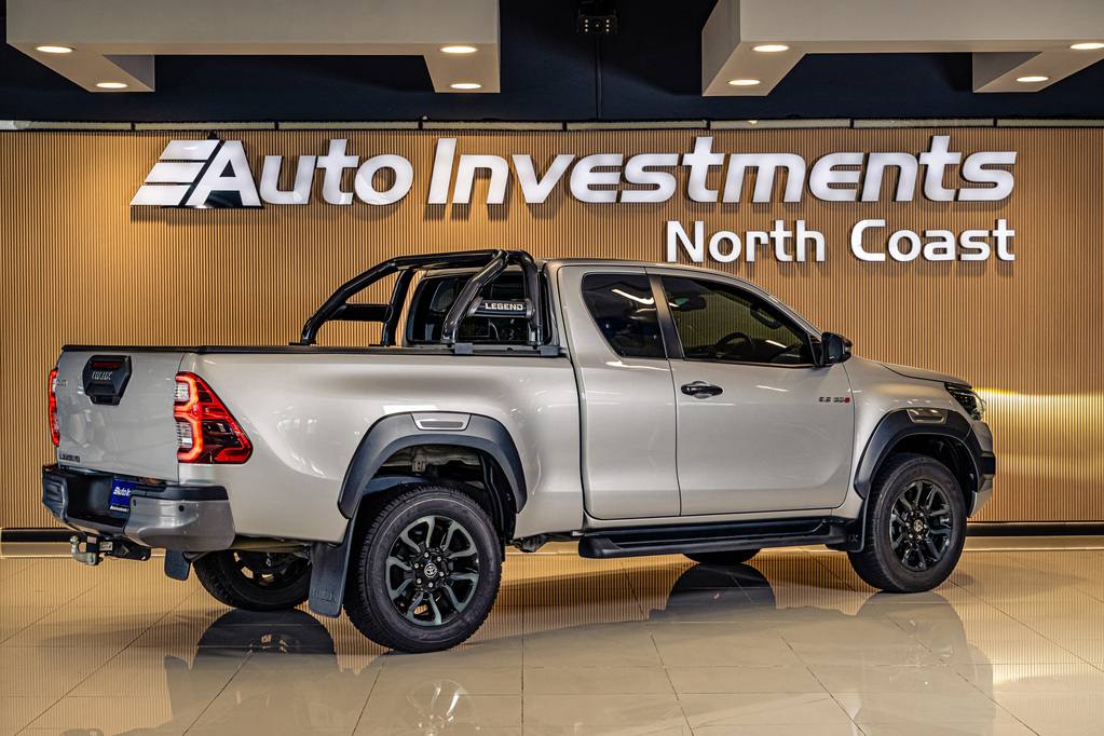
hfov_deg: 33.9
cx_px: 552
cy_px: 368
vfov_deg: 23.0
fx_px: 1809
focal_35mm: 59
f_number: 5
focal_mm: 59
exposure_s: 1/200
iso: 640
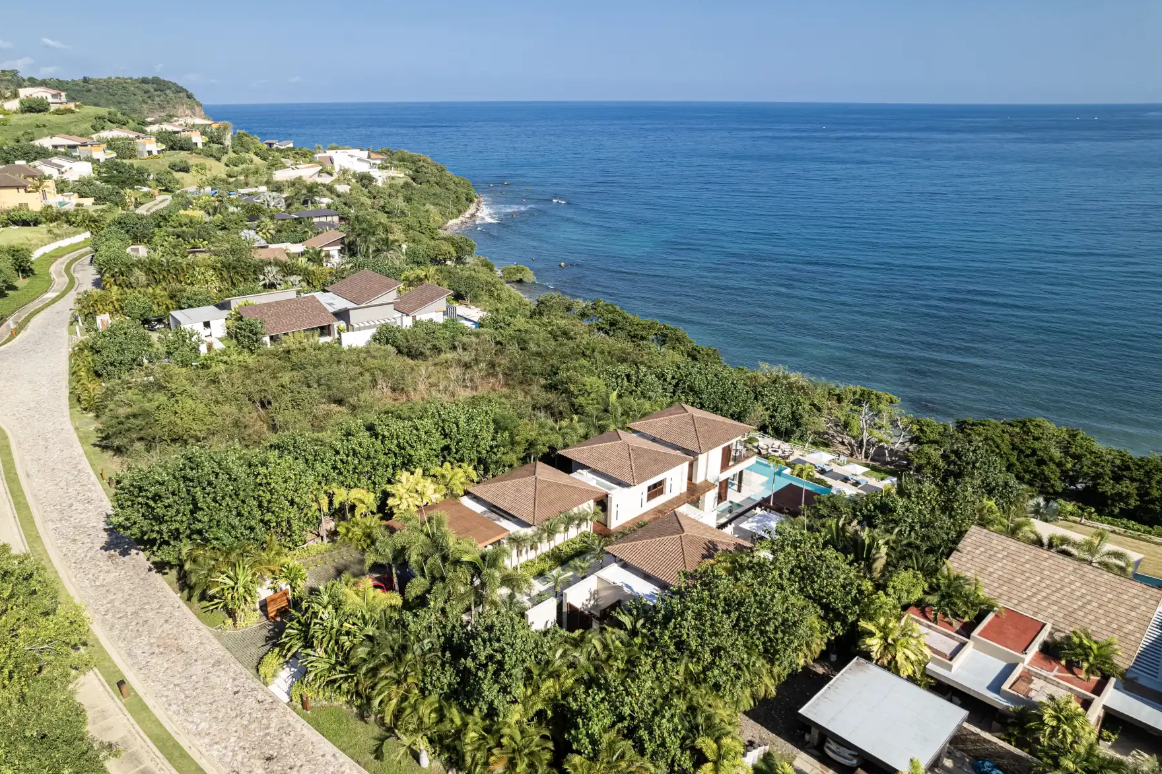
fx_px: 774
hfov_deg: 73.6
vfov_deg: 53.1
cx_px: 533
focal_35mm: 24
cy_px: 377
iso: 200
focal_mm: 8.38
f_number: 2.8
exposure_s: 1/120
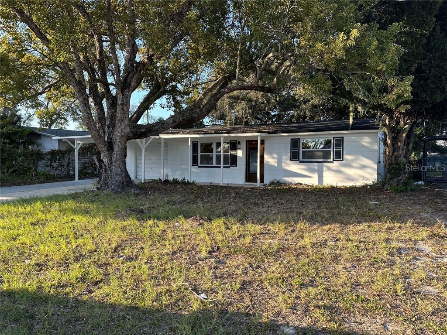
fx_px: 310
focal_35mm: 24
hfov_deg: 71.6
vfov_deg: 56.8
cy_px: 168
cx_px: 224
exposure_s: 1/762
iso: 80
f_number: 1.78
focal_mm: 6.86
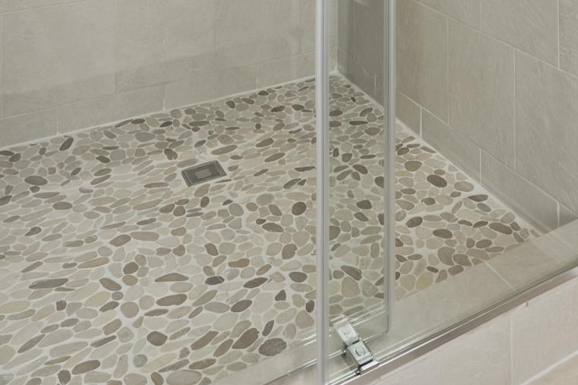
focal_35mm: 46
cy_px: -224
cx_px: 451
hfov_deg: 41.2
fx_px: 738
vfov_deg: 22.7
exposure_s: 1/2.5
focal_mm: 14
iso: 200
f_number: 11
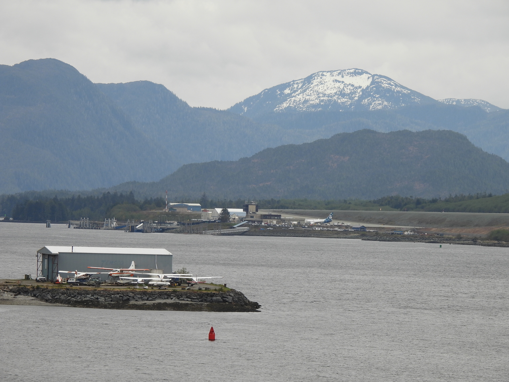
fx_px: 4705
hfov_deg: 6.2
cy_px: 191
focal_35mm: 320
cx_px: 254
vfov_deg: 4.6
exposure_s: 1/200
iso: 100
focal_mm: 57.1
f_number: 5
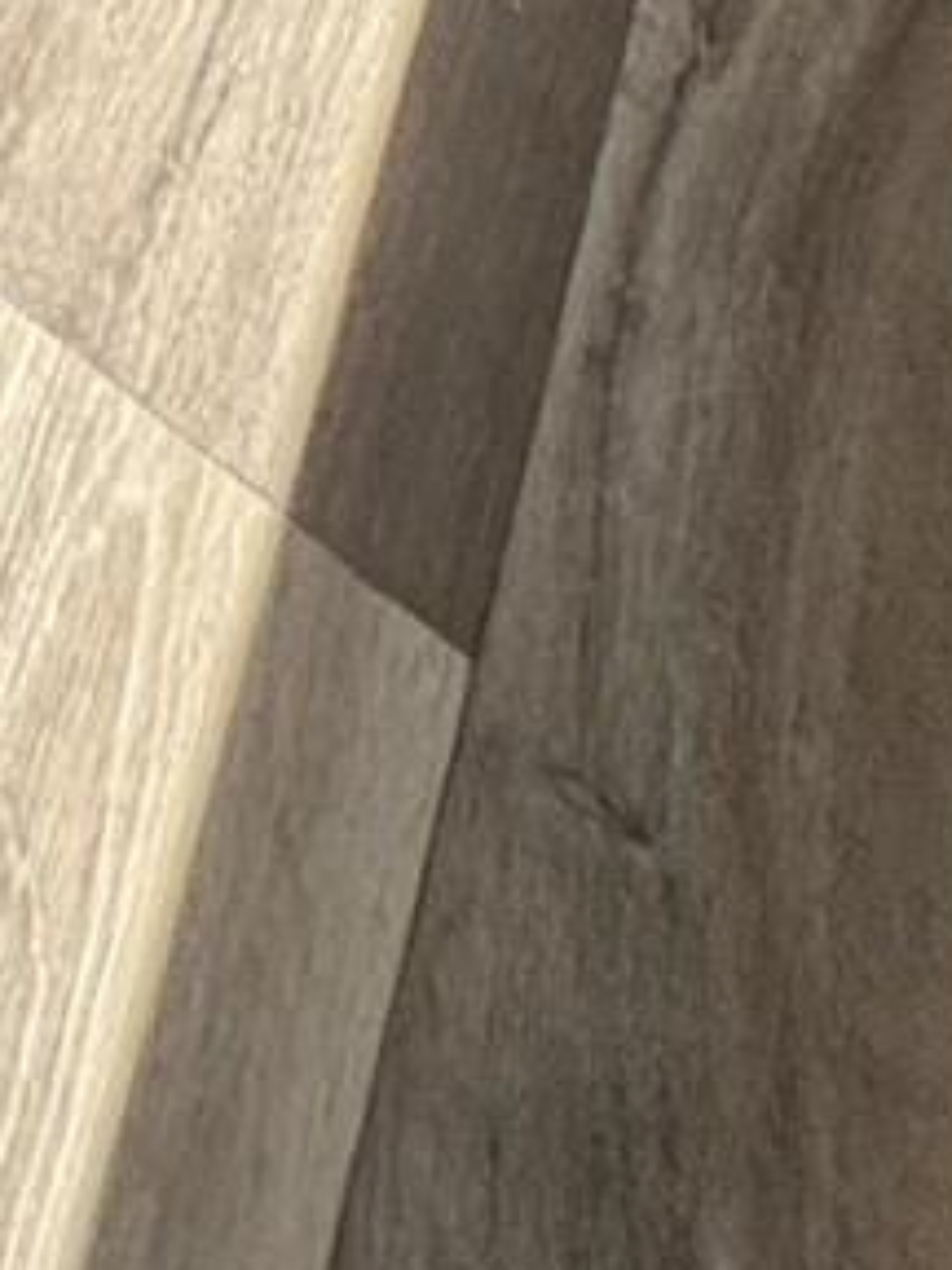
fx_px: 4107
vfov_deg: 8.2
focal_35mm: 112
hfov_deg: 10.7
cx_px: -1525
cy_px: -3788
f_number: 2.2
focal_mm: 2.22
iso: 160
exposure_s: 1/120
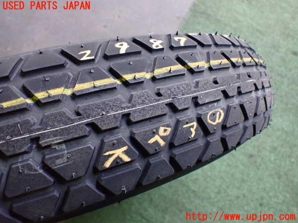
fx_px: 258
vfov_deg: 46.8
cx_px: 149
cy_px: 112
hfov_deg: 60.0
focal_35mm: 30
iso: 640
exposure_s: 1/125
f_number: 2.3
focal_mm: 5.4
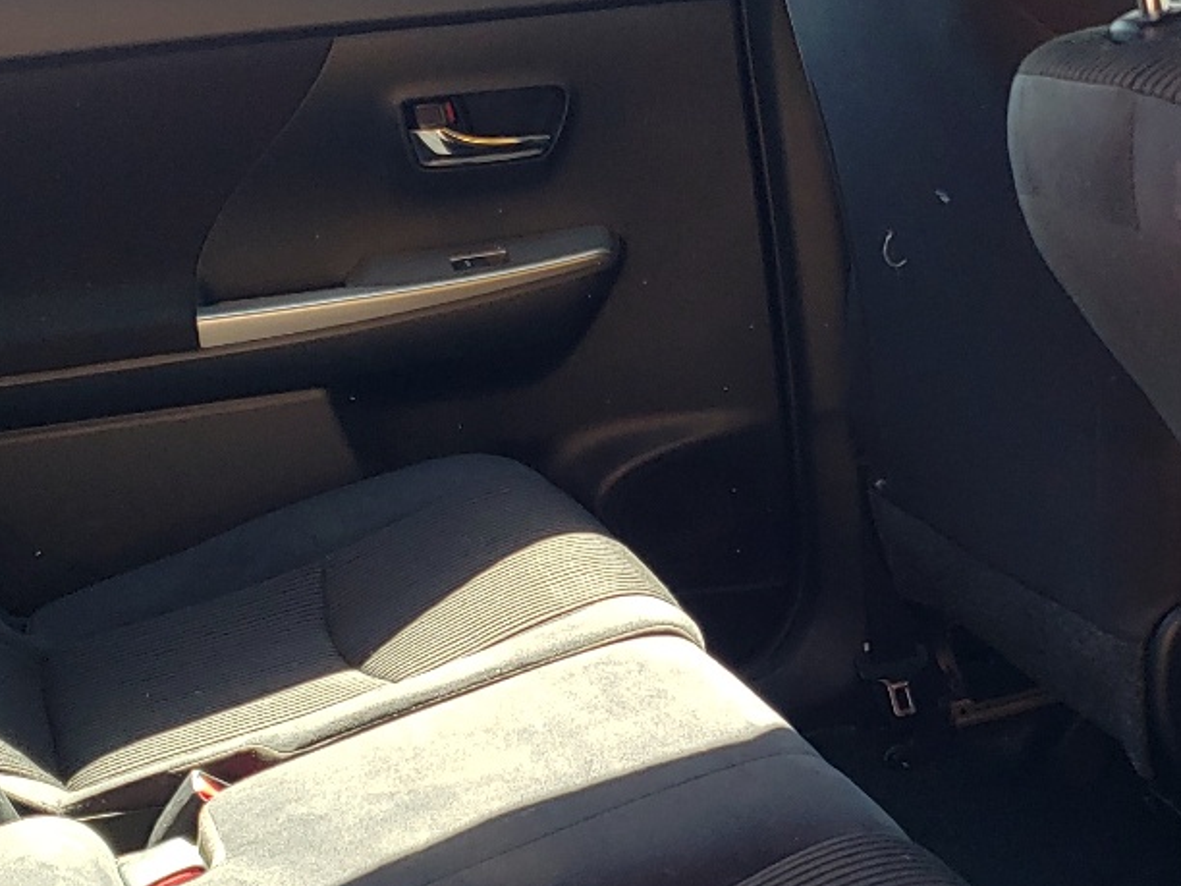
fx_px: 2320
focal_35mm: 68
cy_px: 498
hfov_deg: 28.4
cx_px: 772
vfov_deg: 21.6
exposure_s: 1/217
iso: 50
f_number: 1.5
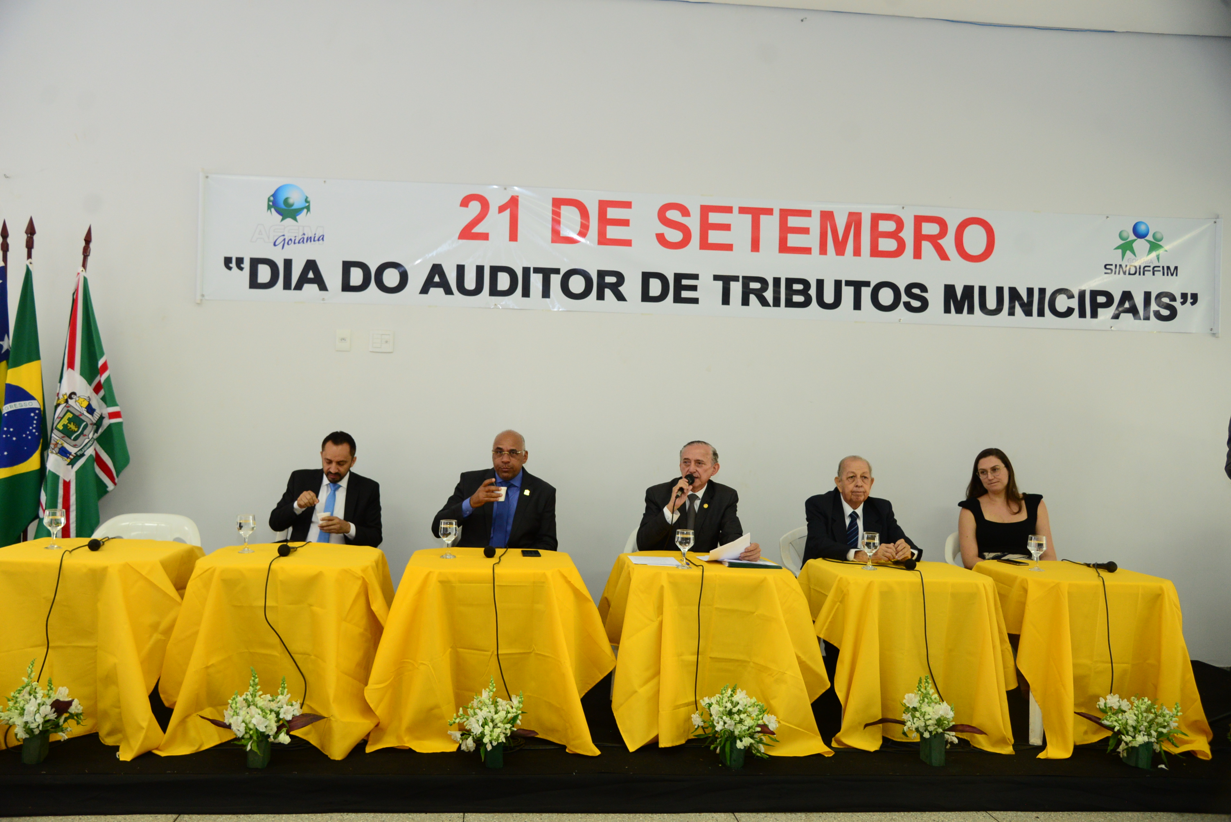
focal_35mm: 30
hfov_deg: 61.9
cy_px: 411
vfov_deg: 43.6
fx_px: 1026
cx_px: 616
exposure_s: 1/125
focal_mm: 30
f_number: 4
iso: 1600
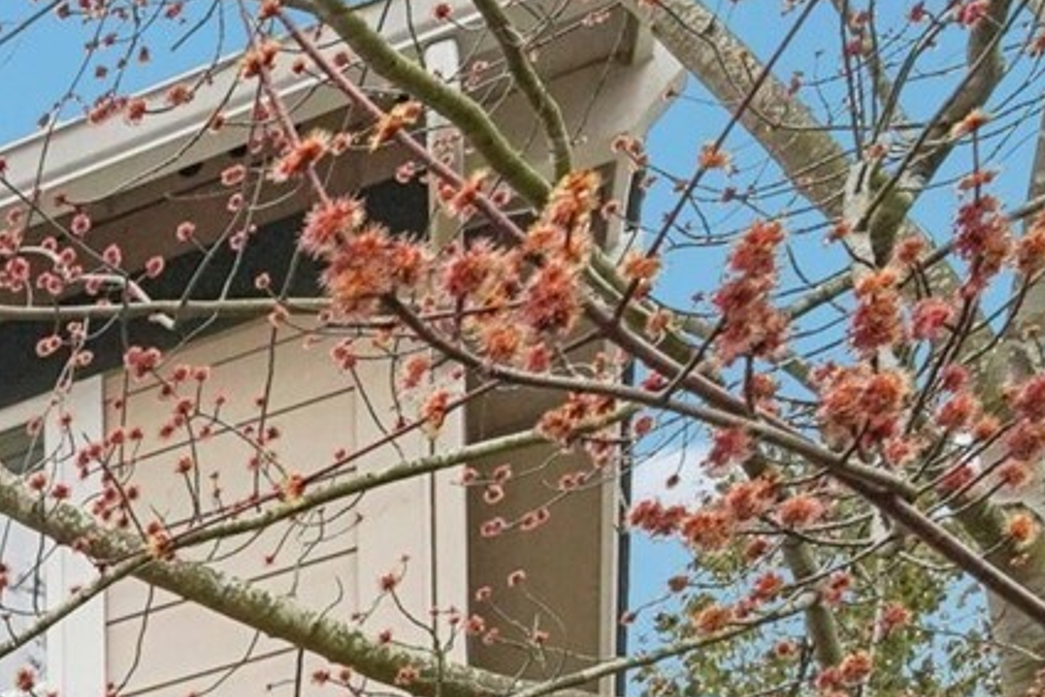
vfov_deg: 18.1
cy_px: 1149
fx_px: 1858
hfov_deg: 20.8
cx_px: -869
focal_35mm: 64
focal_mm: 16
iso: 1600
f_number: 8
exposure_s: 1/250
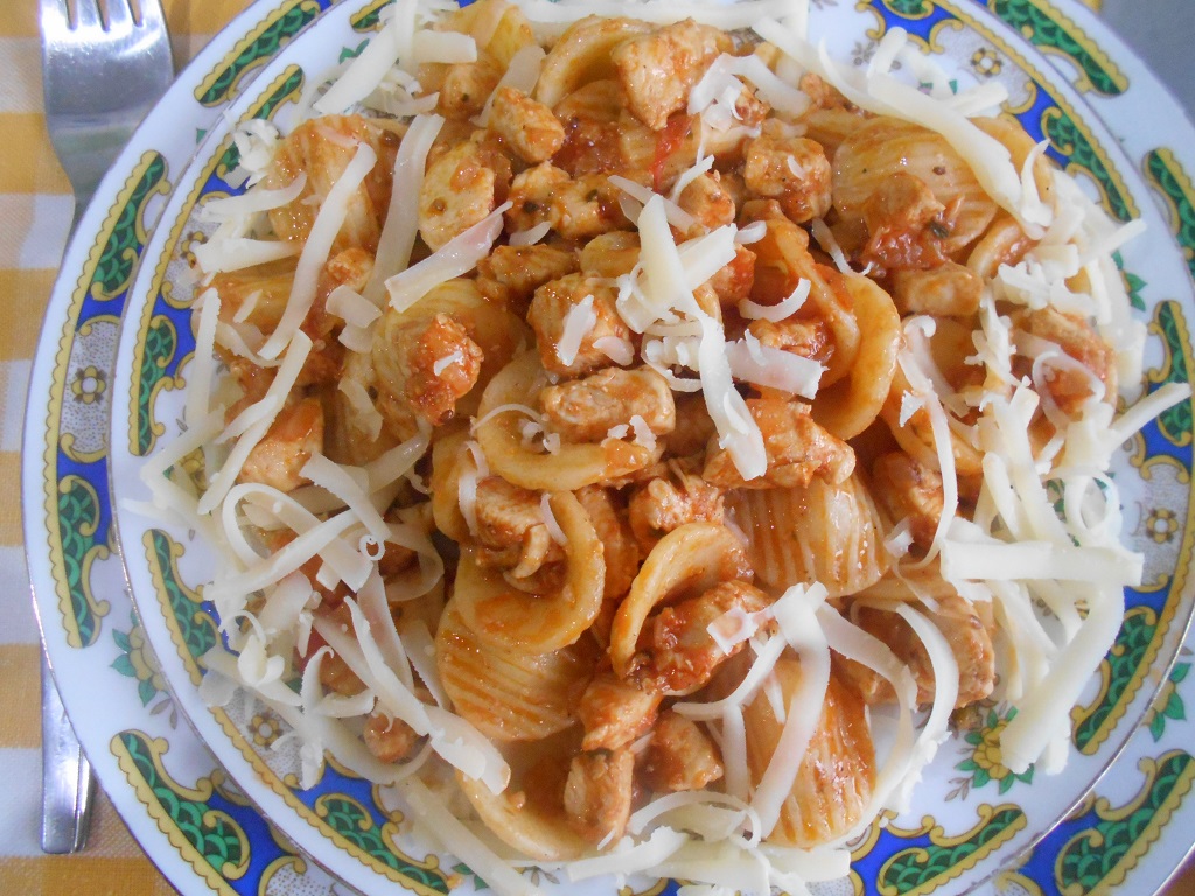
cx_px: 598
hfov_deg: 67.3
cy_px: 448
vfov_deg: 53.1
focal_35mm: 26
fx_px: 898
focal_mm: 4.6
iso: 800
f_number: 3.2
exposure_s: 1/20
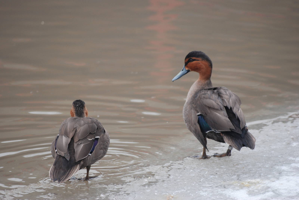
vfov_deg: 4.2
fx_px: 2744
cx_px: 150
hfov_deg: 6.2
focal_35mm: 330
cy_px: 100
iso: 400
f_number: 5.3
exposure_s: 1/200
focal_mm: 220
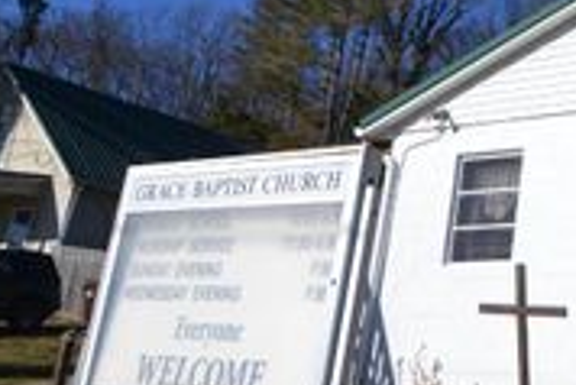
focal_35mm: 59
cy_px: 112
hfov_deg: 28.1
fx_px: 945
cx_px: 744
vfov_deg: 22.9
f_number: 9
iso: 100
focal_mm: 14
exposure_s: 1/320
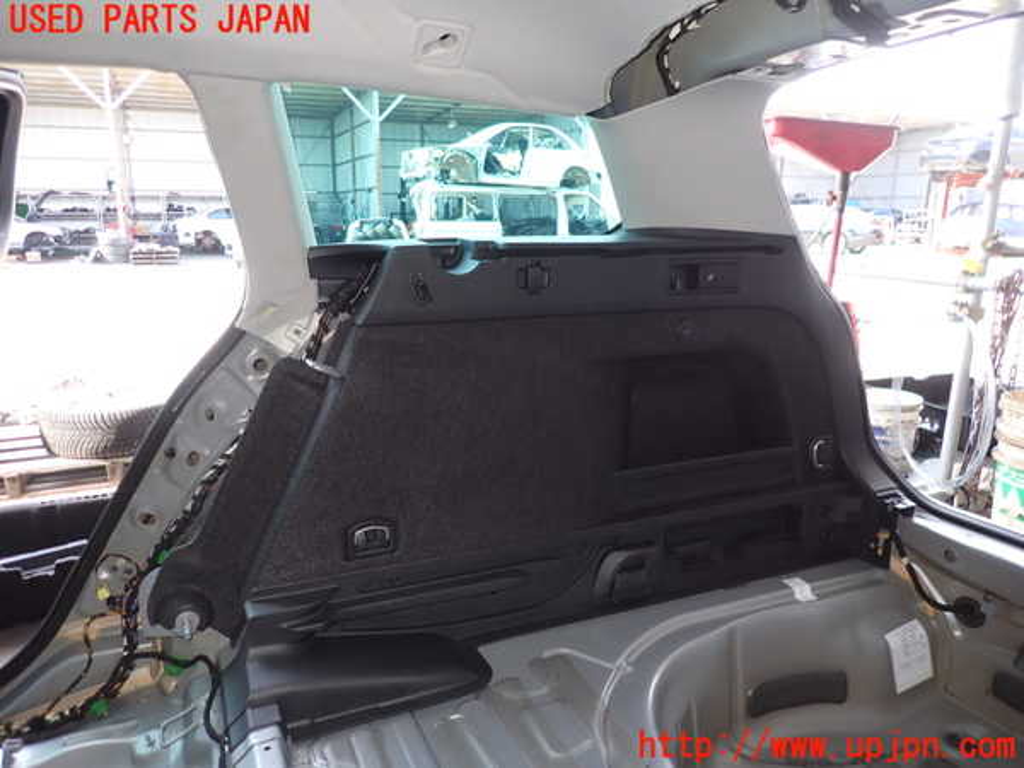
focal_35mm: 25
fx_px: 740
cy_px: 384
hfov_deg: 69.4
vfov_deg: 54.9
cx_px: 512
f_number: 2
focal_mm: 4.5
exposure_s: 1/100
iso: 100
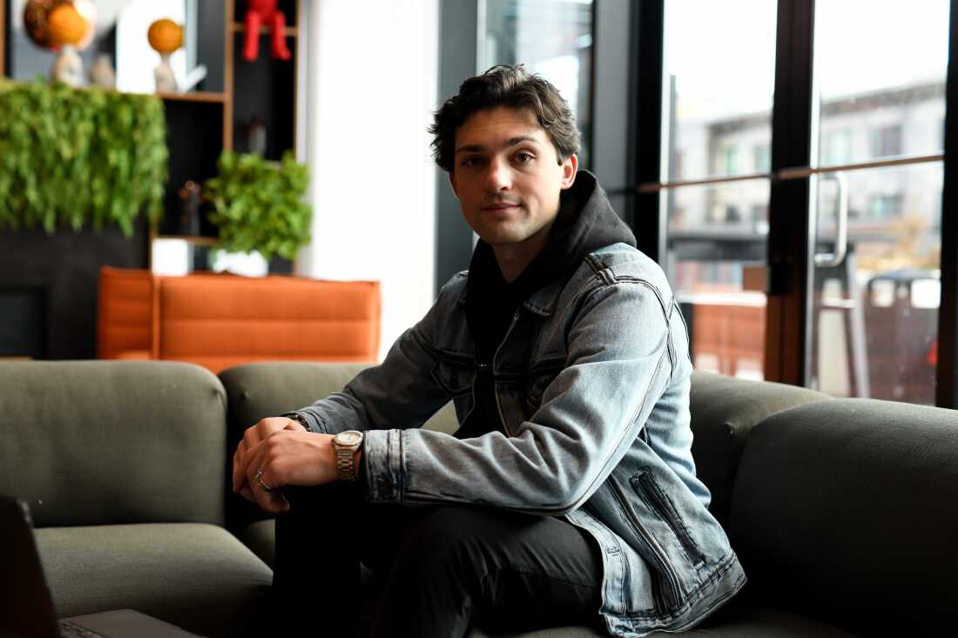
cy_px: 319
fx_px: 1330
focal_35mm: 50
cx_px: 479
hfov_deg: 39.6
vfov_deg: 27.0
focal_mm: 50
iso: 1000
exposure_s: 1/500
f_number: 2.8
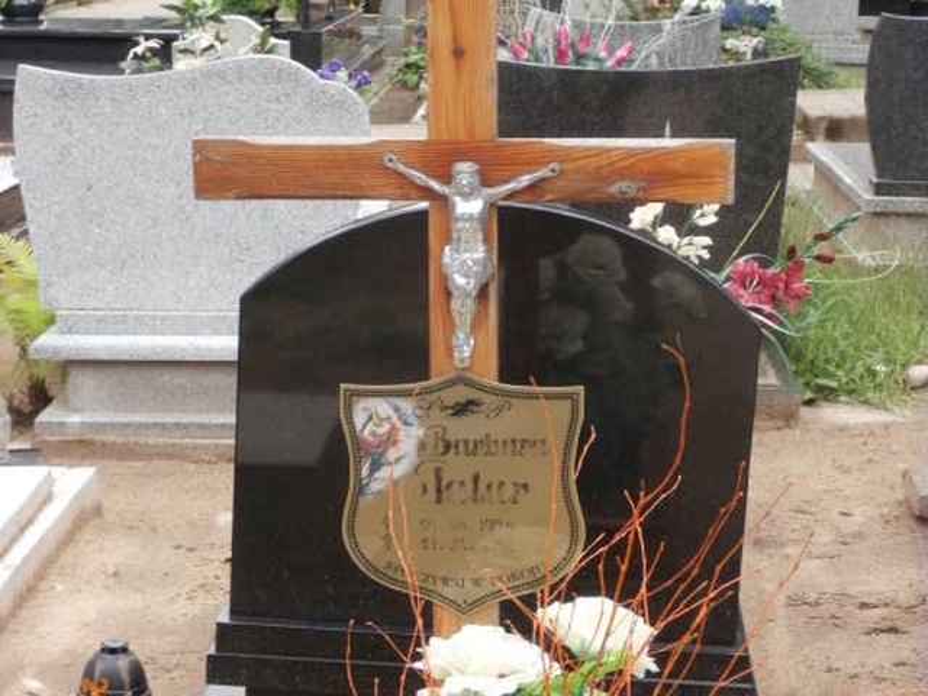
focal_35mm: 68
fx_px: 1823
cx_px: 464
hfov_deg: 28.6
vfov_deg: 21.6
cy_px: 348
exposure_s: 1/125
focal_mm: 12.1
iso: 100
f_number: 4.7
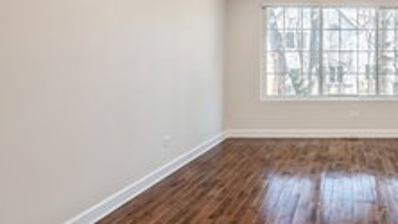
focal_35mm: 34
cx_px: 348
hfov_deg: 52.1
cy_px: 59
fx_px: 359
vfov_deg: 34.0
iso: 200
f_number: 8
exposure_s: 1/8
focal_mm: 15
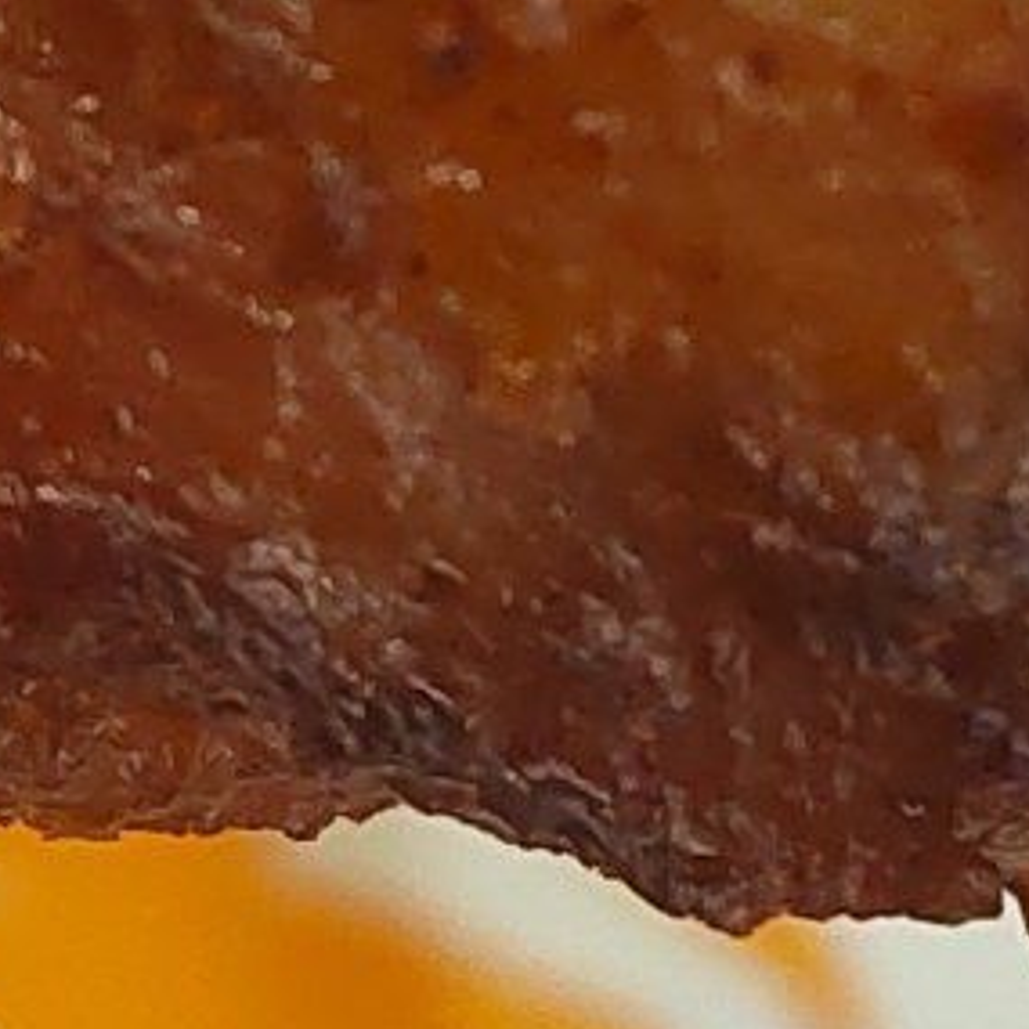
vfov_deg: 8.9
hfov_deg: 8.9
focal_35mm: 195
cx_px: 1047
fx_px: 6558
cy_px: 74
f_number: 1.9
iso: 1600
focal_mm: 5.52
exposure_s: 1/100
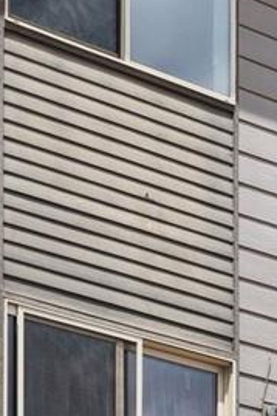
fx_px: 1907
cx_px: 91
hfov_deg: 8.3
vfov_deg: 12.2
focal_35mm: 165
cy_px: 484
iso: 400
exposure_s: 1/1000
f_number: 9
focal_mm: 37
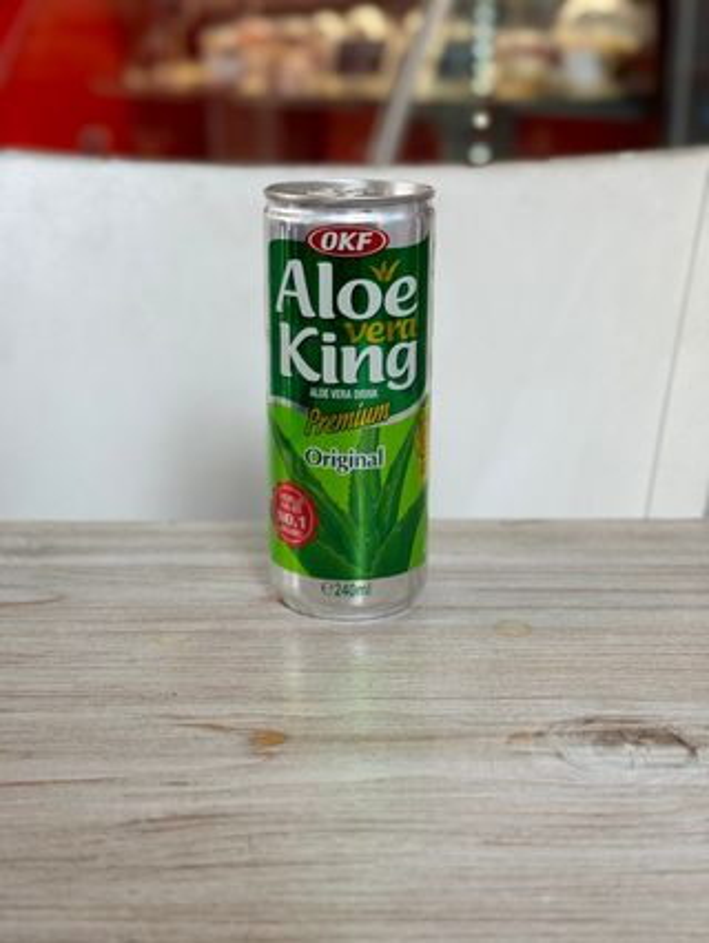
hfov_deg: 30.3
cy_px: 472
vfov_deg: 39.6
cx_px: 354
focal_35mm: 48
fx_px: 1310
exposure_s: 1/100
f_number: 1.78
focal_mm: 6.86
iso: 50
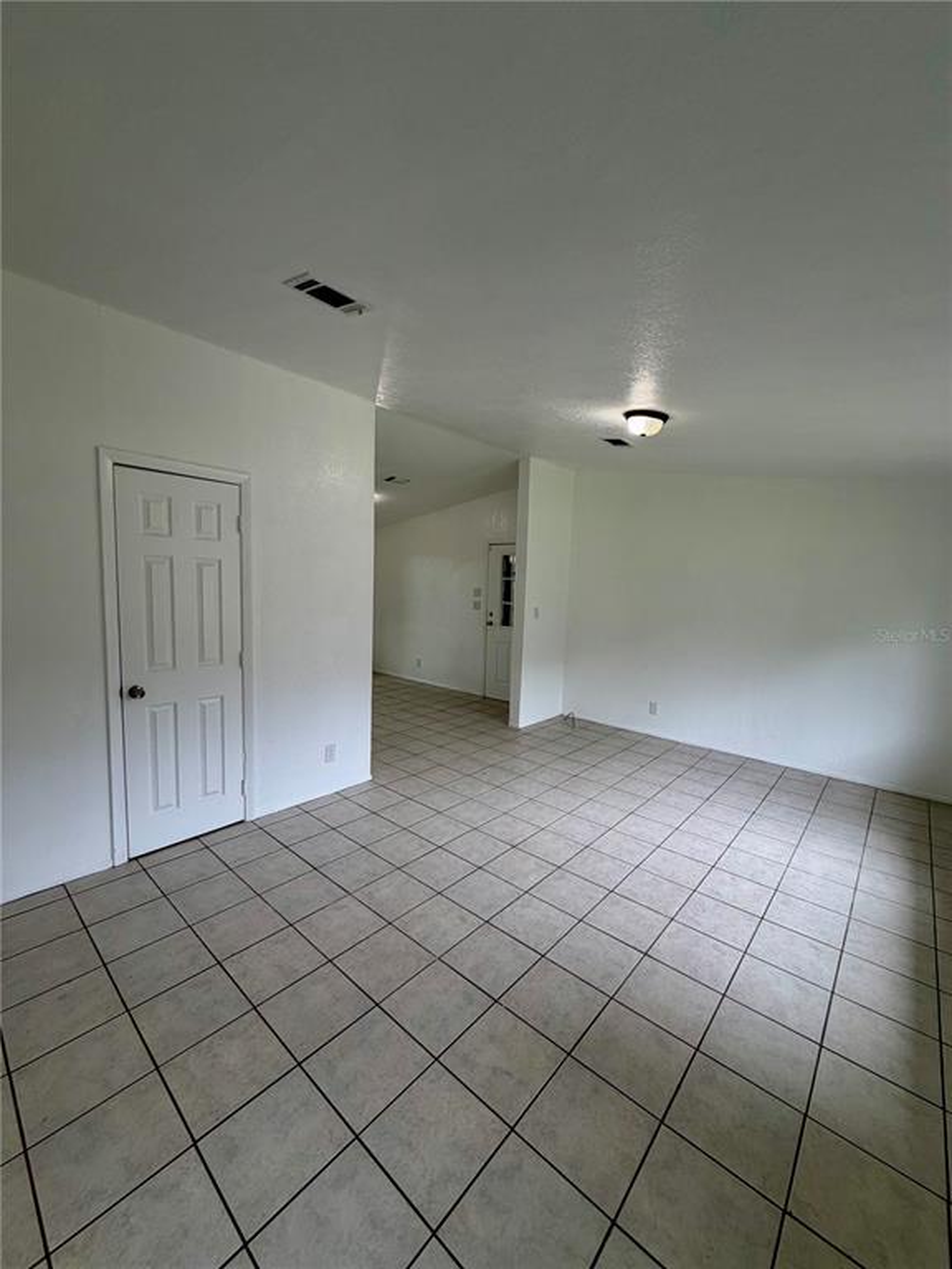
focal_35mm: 14
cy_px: 634
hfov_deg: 85.7
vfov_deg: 102.1
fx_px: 513
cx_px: 476
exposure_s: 1/120
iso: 100
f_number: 2.2
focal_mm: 2.22
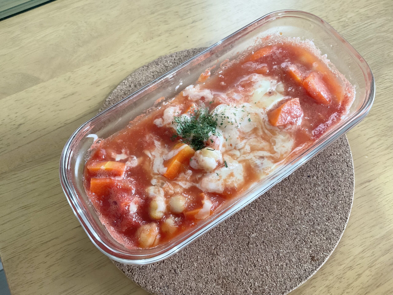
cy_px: 148
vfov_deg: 48.2
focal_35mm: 29
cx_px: 196
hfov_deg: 61.7
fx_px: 329
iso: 200
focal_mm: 3
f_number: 1.8
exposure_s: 1/60
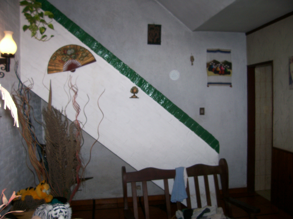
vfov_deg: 41.8
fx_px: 288
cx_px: 146
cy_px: 110
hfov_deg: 54.0
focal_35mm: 34
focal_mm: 5.6
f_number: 2.7
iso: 80
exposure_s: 1/64
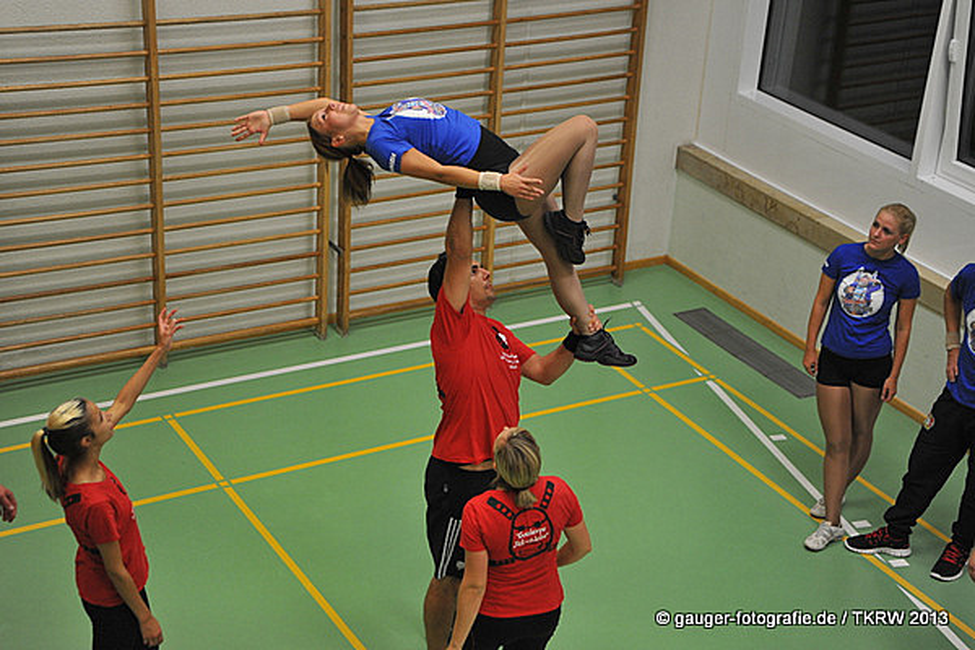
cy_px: 325
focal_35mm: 70
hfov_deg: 28.8
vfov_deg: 19.5
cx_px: 488
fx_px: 1896
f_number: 2.8
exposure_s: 1/250
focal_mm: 70
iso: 1400
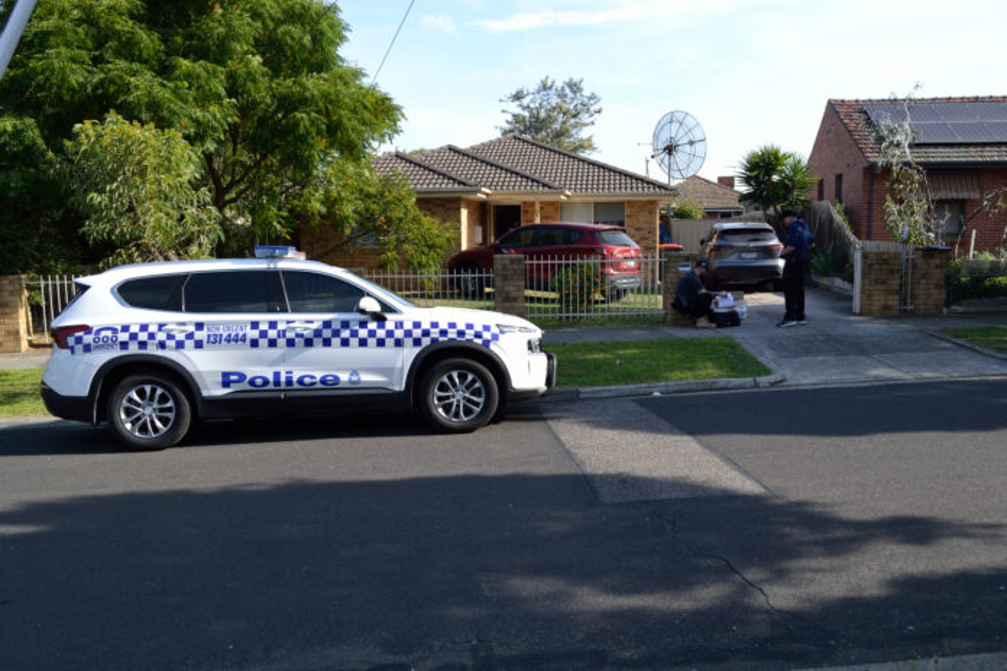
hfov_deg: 57.2
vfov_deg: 40.0
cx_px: 504
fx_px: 923
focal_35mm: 33
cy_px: 336
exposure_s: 1/160
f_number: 6.3
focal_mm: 22
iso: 100
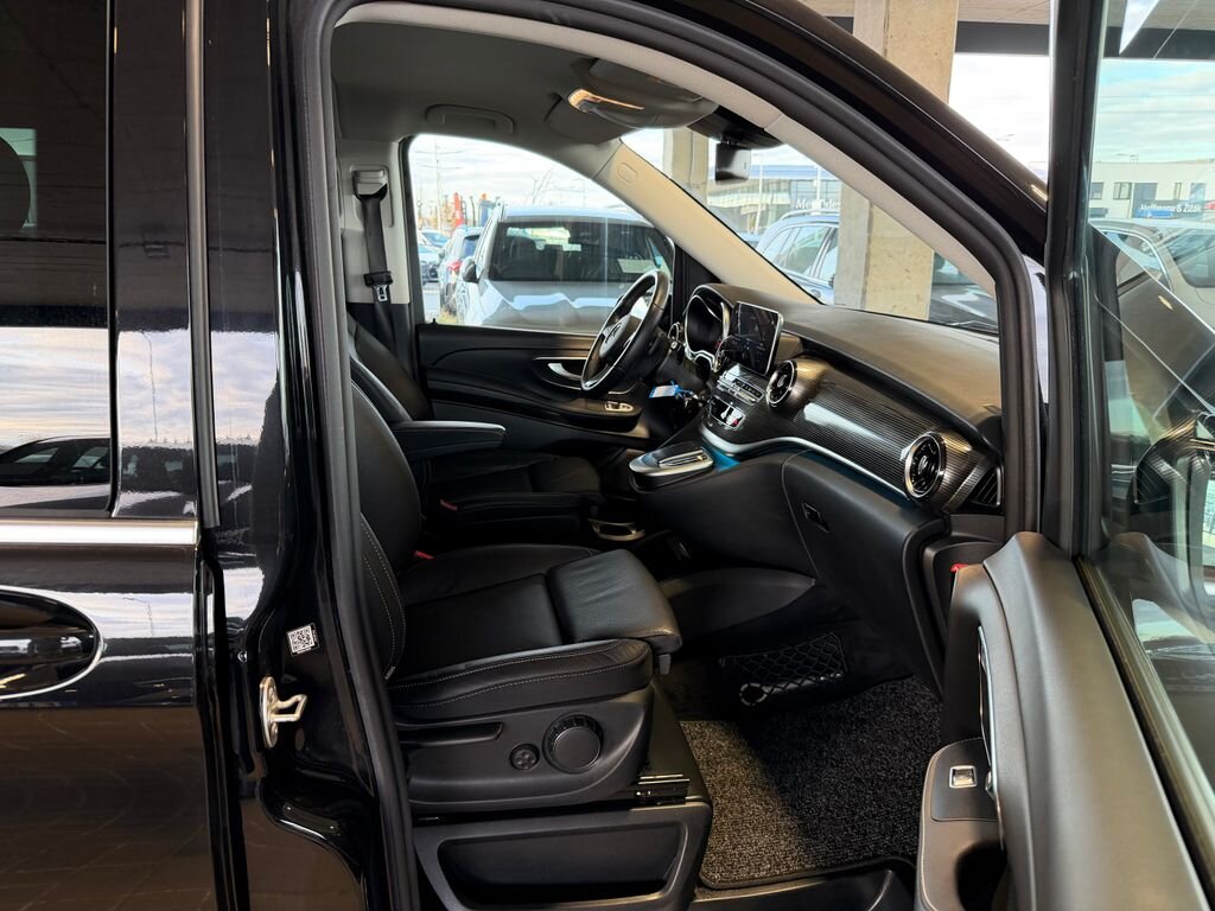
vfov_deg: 56.8
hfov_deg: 71.6
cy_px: 456
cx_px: 608
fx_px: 842
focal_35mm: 24
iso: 200
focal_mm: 6.76
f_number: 1.78
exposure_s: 1/63
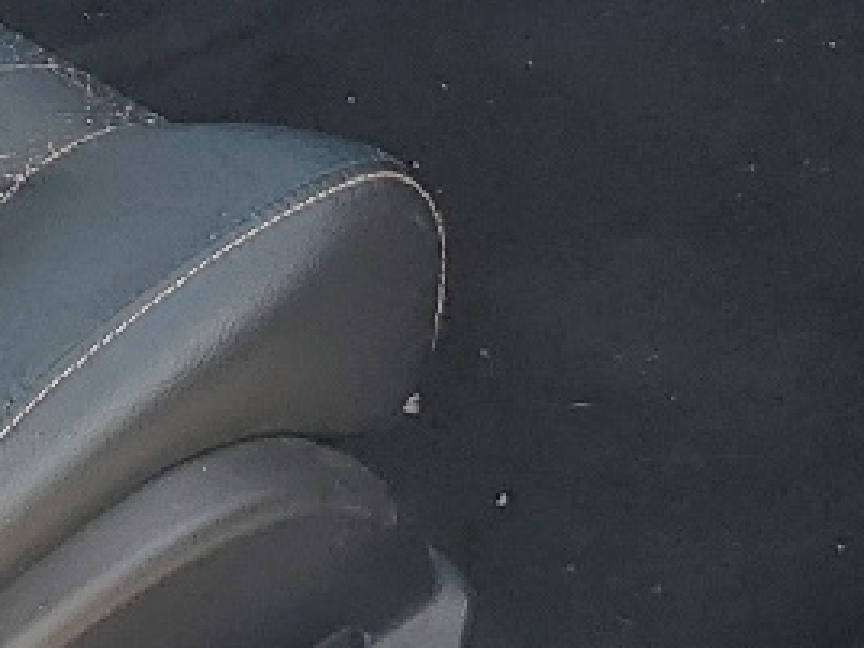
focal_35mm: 155
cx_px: -603
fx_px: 3869
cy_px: -642
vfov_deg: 9.0
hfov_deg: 11.9
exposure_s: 1/244
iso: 50
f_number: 1.5
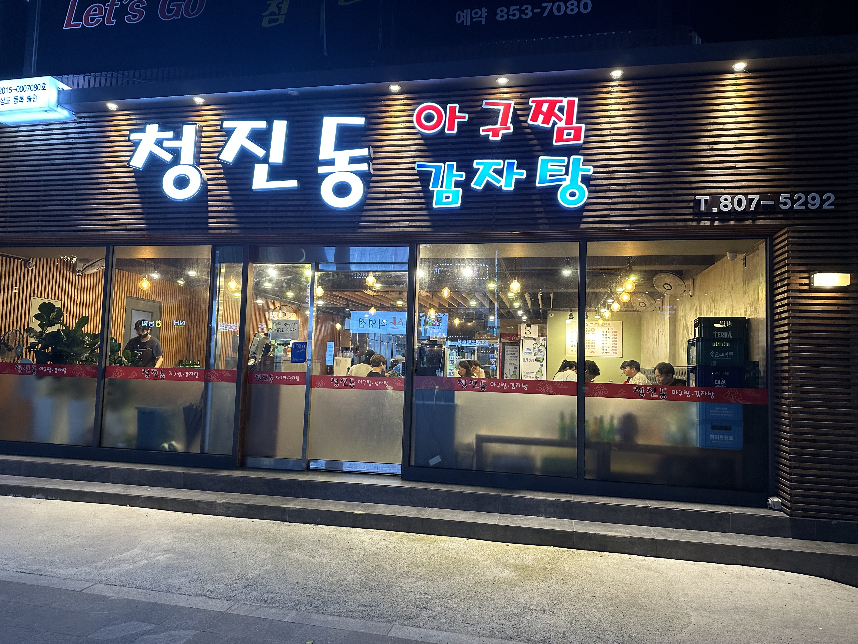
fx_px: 595
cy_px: 322
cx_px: 429
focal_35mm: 24
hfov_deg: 71.6
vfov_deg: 56.8
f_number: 1.78
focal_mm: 6.86
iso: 250
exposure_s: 1/60
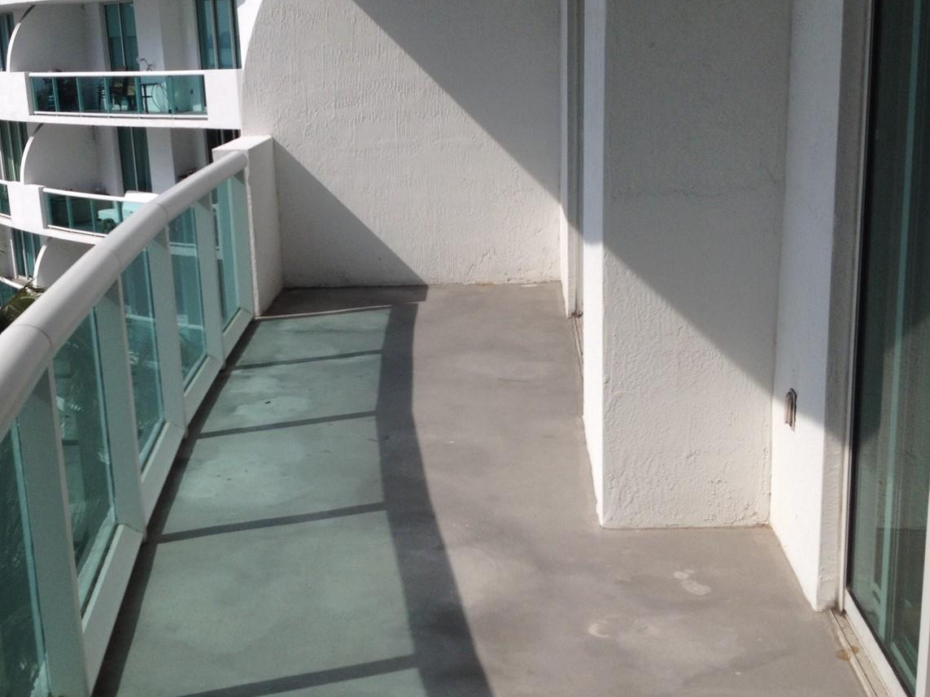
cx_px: 378
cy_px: 329
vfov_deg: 29.7
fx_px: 1316
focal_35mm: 49
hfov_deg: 38.8
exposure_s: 1/3067
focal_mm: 4.28
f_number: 2.4
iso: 50
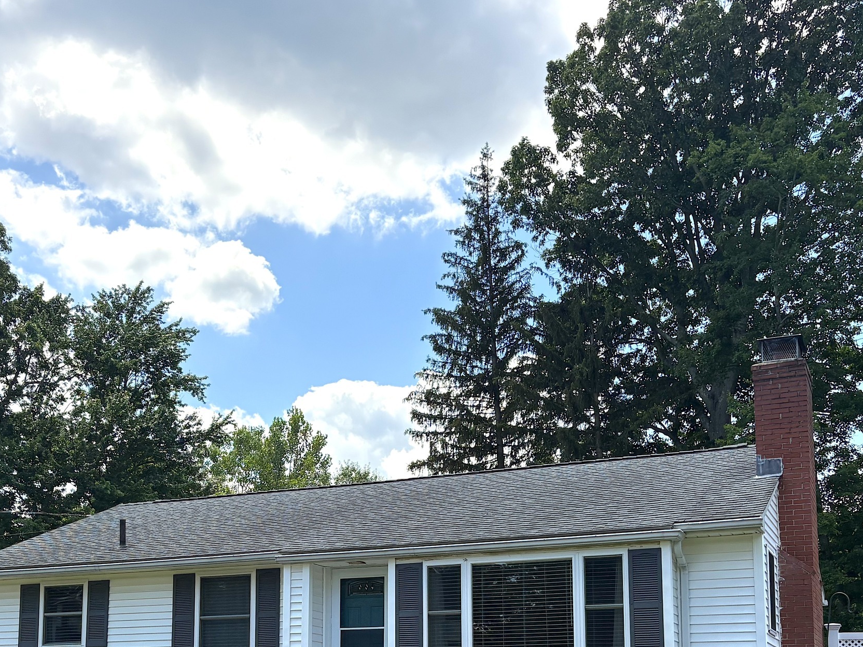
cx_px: 313
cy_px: 579
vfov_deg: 29.1
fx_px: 1197
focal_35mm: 48
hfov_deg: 39.3
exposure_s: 1/2364
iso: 64
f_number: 1.6
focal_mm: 5.96
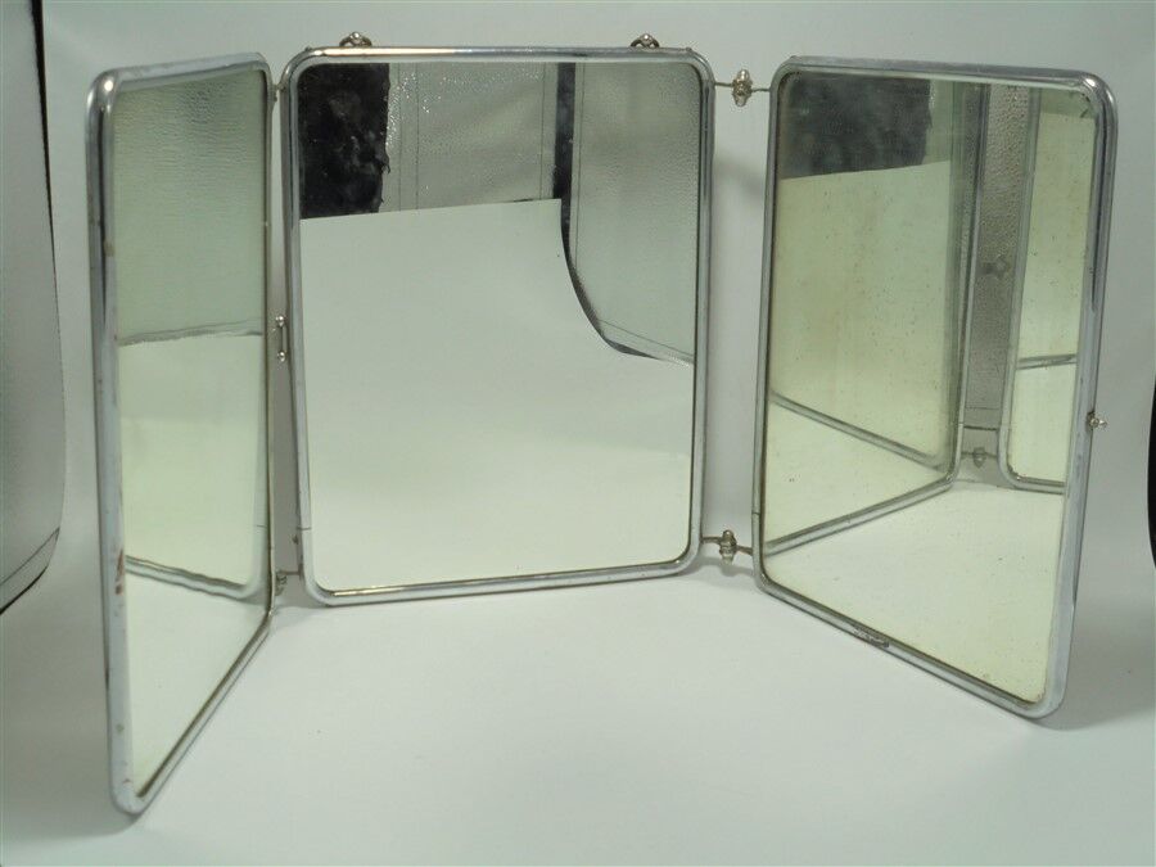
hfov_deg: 38.9
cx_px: 578
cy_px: 434
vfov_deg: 29.7
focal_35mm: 49
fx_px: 1636
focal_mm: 8.9
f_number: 4.8
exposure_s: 1/60
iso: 100
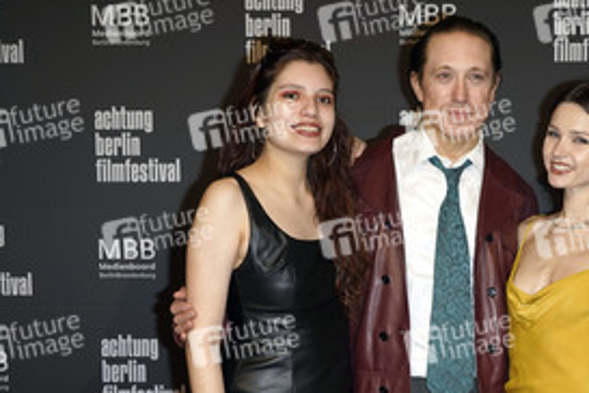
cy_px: 287
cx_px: 402
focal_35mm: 66
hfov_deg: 30.2
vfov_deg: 20.5
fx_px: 1080
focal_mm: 40
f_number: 5.6
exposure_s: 1/200
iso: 320
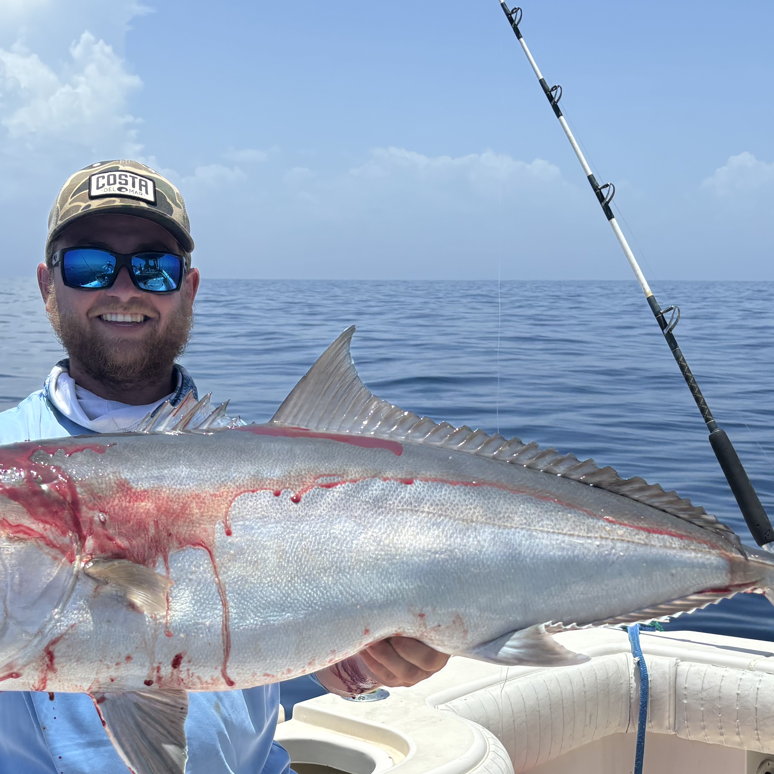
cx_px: 356
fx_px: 1265
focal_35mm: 50
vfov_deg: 33.2
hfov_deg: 34.0
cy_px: 603
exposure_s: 1/4854
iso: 50
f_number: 1.6
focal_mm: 5.96
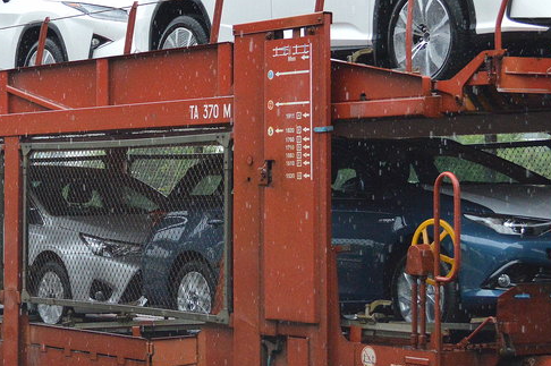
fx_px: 1697
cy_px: 140
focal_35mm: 111
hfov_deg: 18.3
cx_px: 102
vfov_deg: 12.3
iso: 1600
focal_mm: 30
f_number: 4.5
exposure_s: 1/500
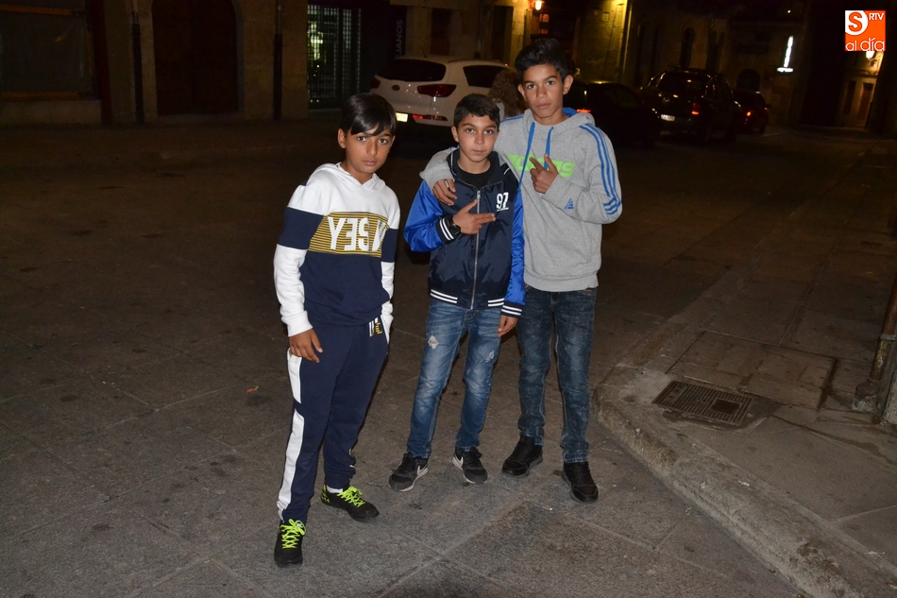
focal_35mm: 32
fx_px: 785
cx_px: 448
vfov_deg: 41.7
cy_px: 299
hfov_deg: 59.5
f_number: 7.1
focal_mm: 21
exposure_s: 1/60
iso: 3200
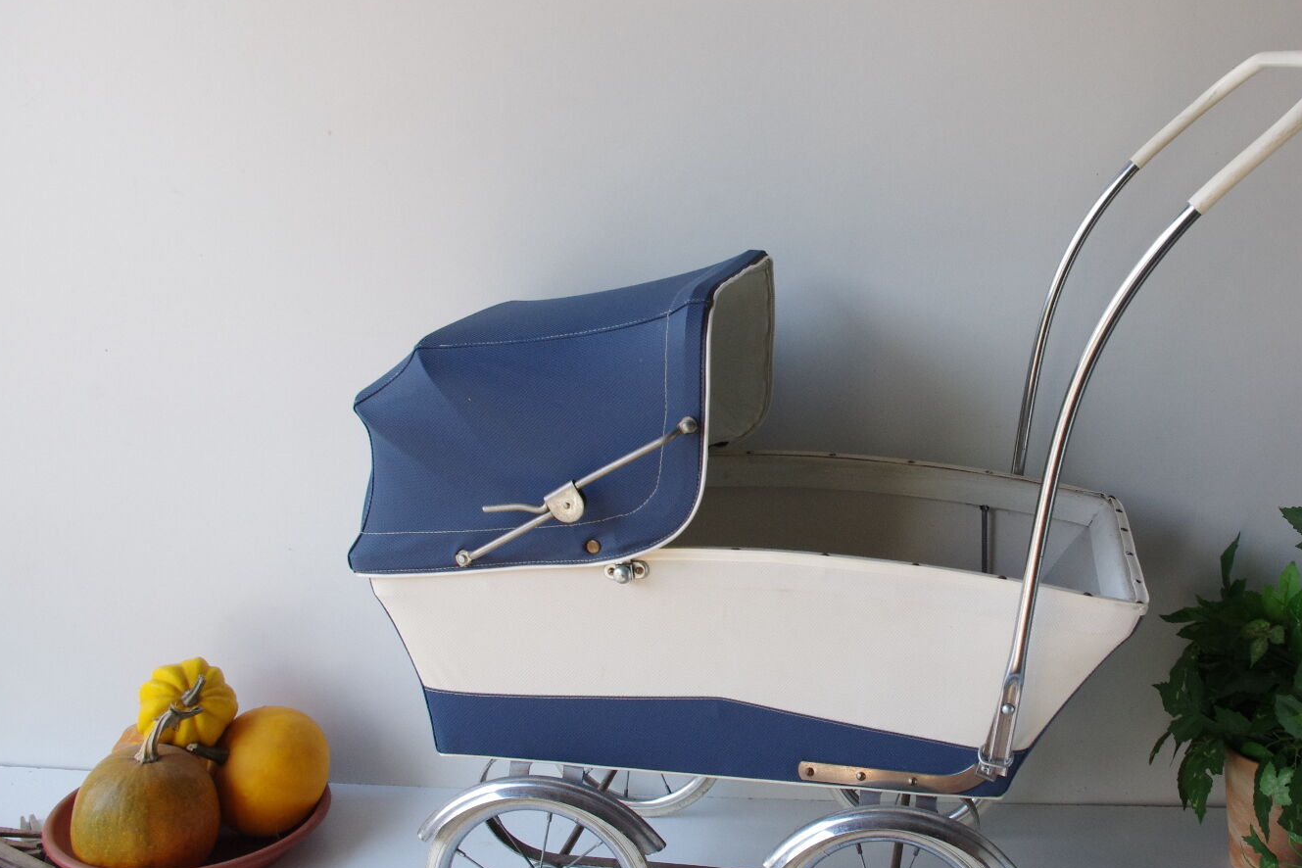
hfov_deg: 49.1
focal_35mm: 39
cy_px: 465
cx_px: 817
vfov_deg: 34.2
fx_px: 1410
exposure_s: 1/125
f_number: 8
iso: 800
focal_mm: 20
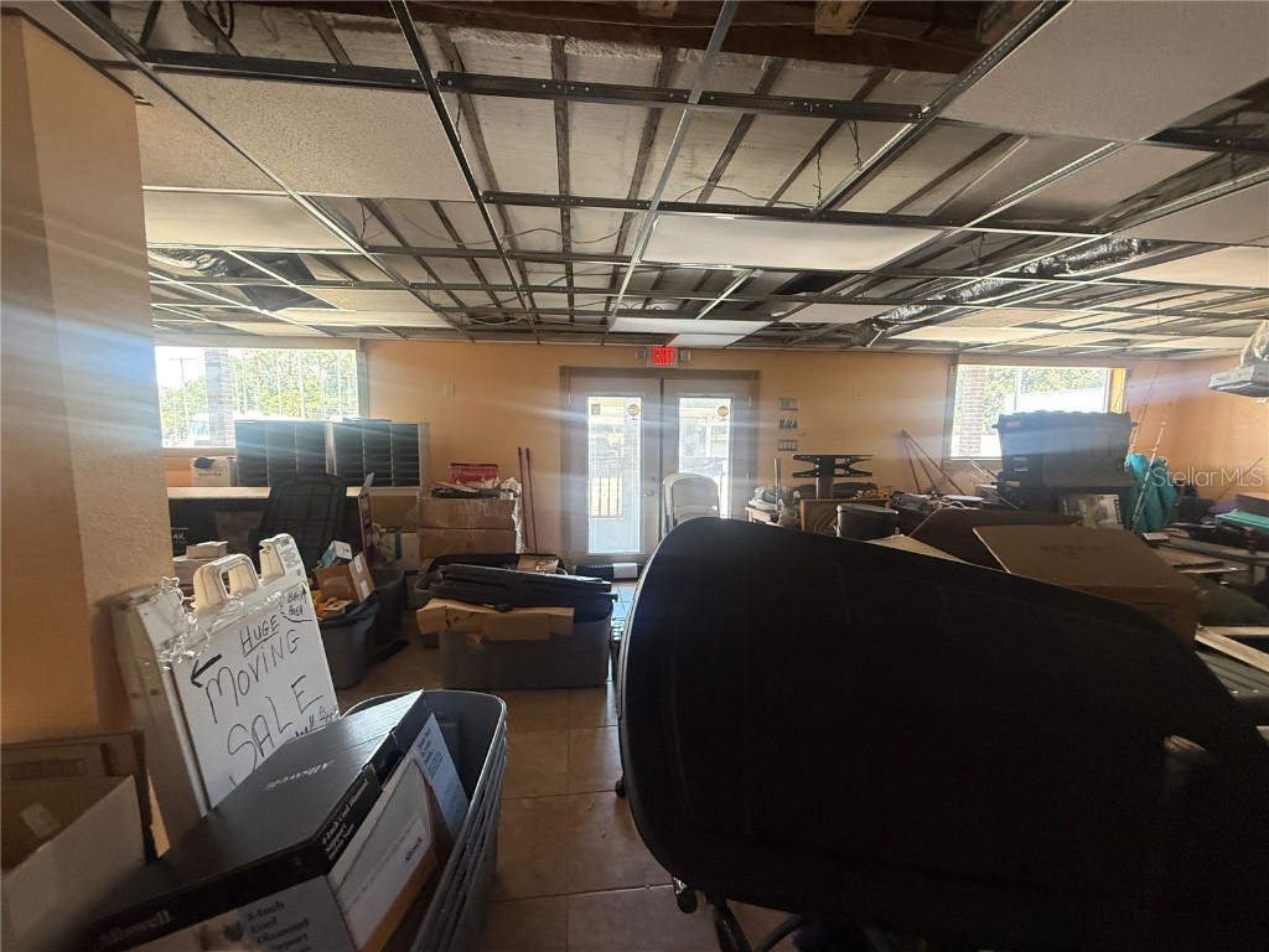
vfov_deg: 85.7
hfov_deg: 102.1
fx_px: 513
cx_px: 634
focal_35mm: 14
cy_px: 476
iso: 320
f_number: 2.2
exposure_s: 1/79
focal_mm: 2.22
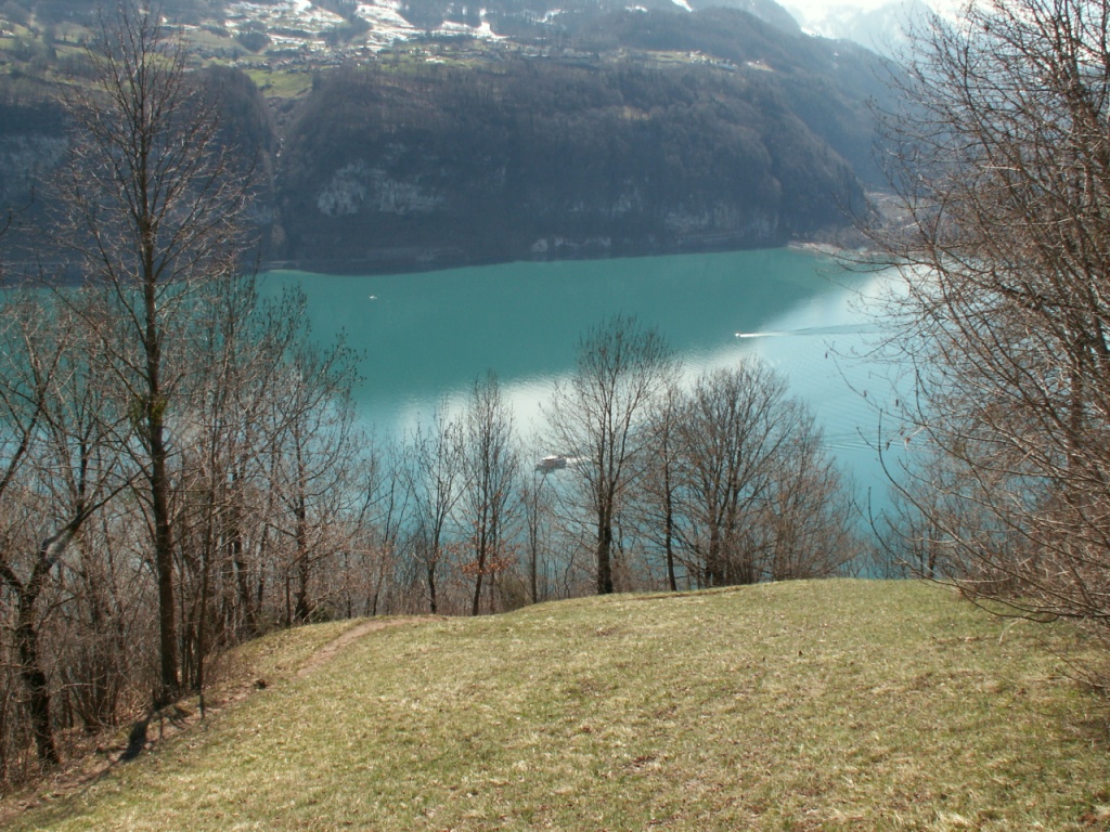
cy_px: 416
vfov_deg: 40.7
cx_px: 555
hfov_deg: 52.6
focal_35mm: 35
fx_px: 1122
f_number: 8
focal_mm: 5.86
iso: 50
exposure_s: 1/100
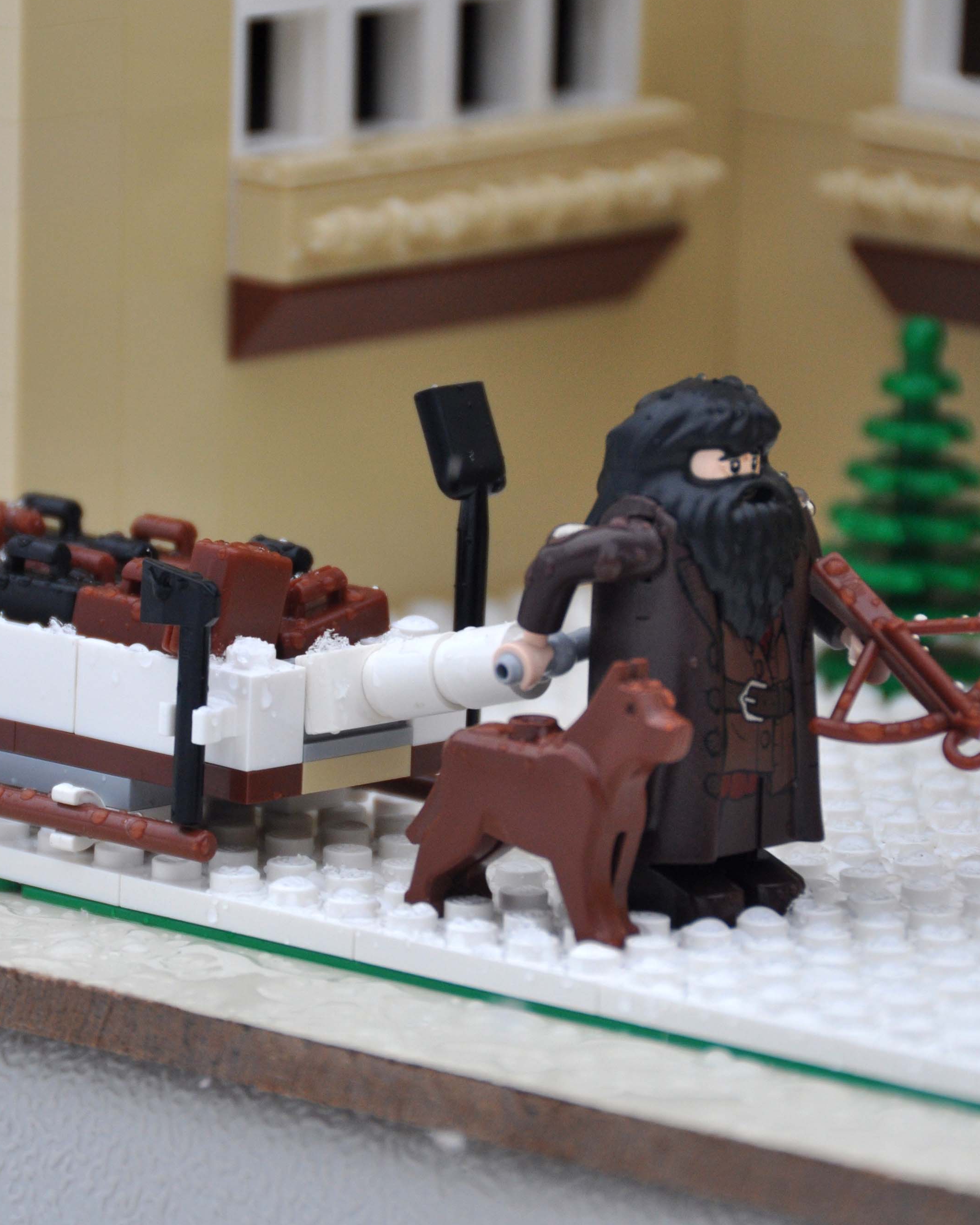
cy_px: 591
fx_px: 16459
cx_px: 386
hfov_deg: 3.4
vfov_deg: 4.3
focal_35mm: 454
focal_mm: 200
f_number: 5.6
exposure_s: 1/500
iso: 500
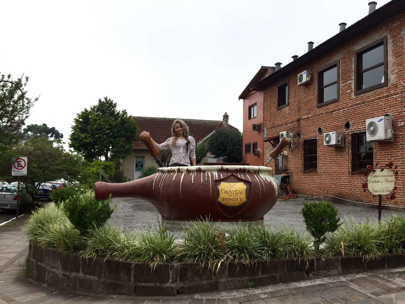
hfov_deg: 61.7
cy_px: 152
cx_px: 202
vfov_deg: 48.2
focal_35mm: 29
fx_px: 339
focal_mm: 4.15
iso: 32
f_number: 2.2
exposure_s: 1/1799
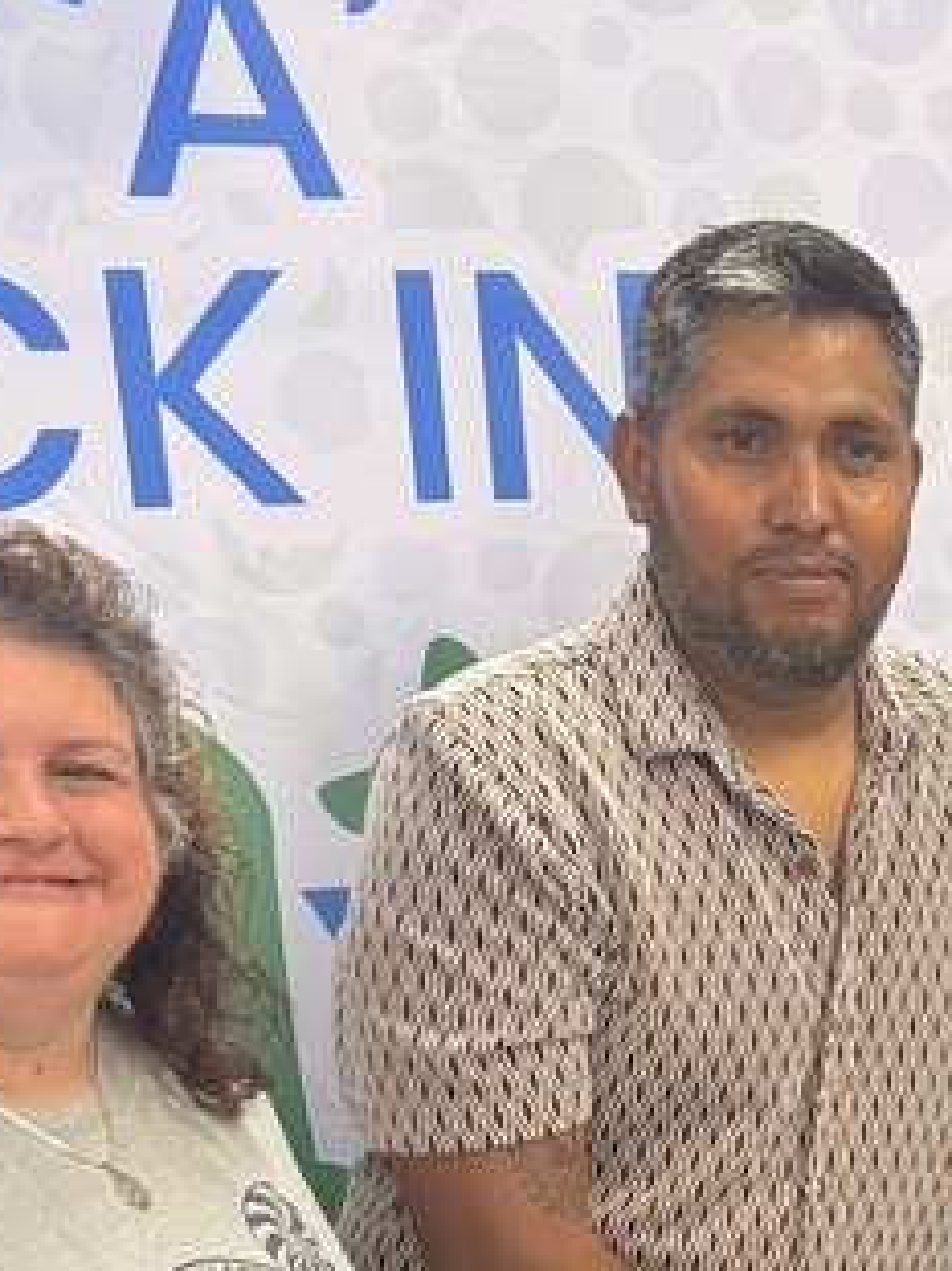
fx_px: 2899
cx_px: 1050
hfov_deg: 18.0
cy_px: 1336
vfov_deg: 23.5
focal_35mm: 79
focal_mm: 6.76
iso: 200
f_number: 1.78
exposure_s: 1/60
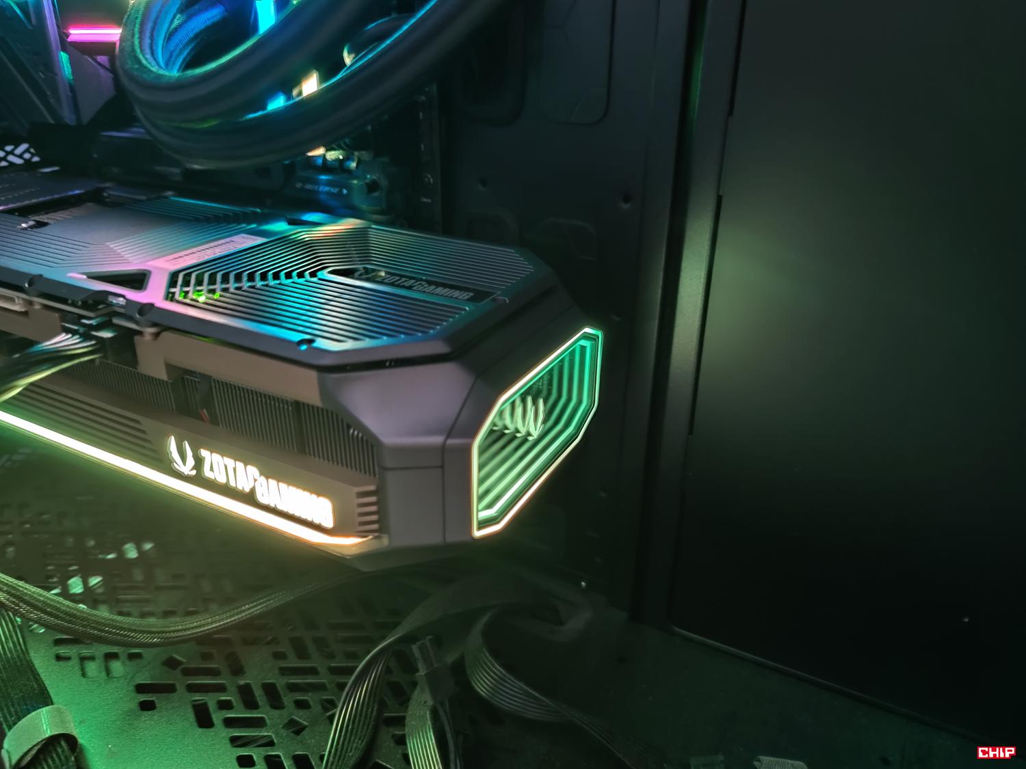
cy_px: 384
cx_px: 513
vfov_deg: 54.9
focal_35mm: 25
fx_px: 741
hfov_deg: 69.4
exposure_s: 1/9
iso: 776
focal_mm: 6.78
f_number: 1.85
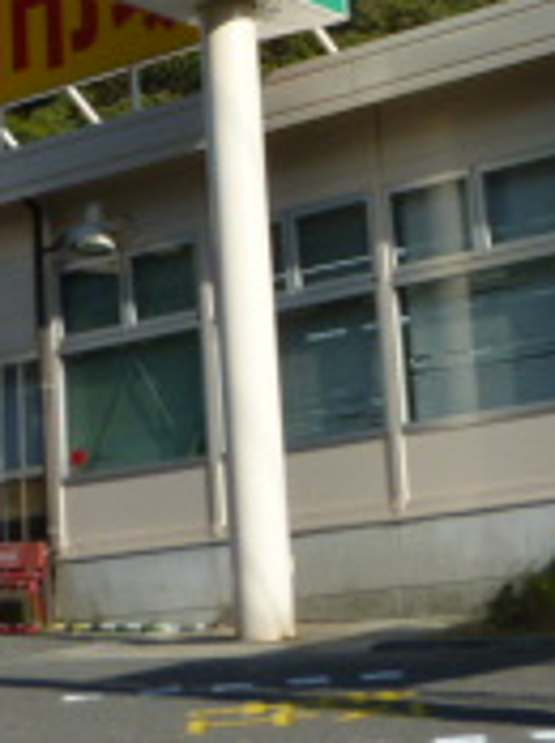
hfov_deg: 15.8
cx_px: 525
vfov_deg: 20.9
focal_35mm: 92
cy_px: 77
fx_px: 1972
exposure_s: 1/400
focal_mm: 4.5
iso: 80
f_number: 4.5
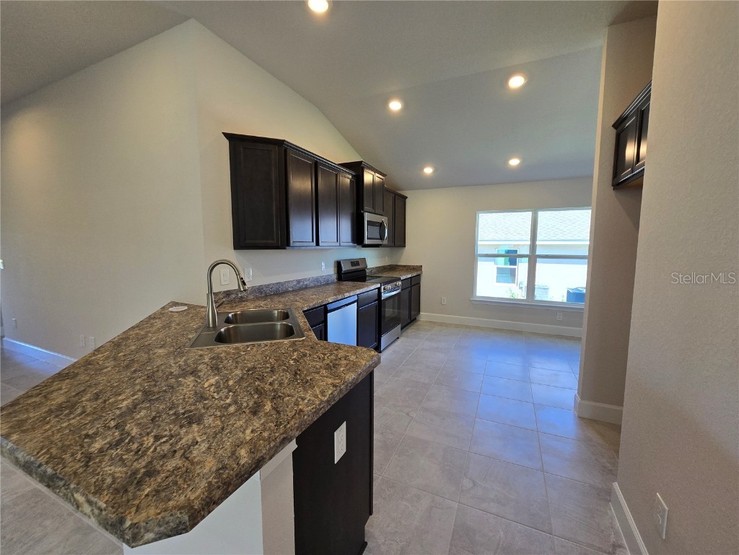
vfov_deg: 89.9
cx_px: 370
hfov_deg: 106.2
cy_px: 278
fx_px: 278
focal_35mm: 13
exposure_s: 1/120
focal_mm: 2.2
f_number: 2.2
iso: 100
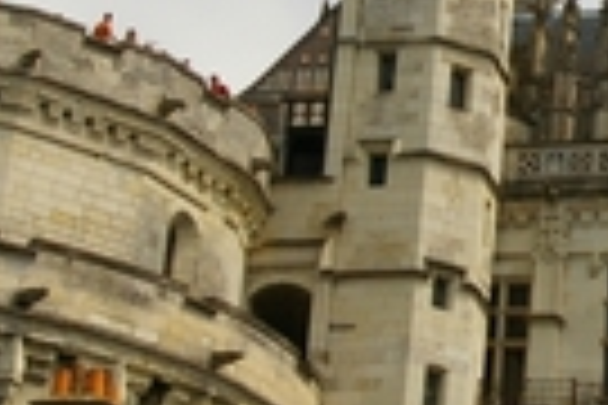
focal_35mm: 220
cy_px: 56
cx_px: 815
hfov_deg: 9.2
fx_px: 3719
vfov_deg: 6.2
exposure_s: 1/250
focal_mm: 33
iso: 400
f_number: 11
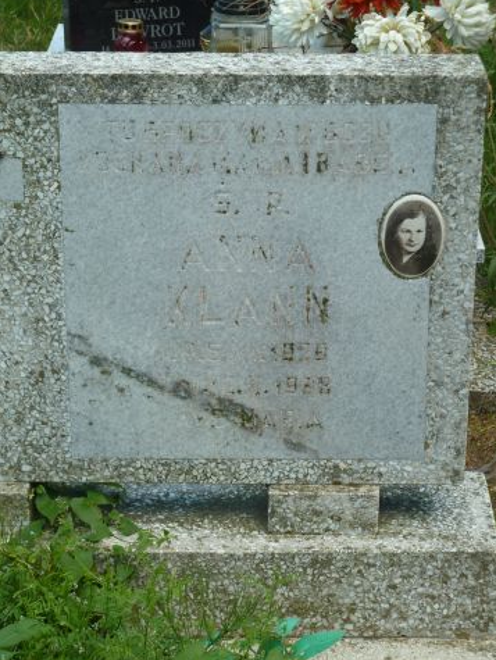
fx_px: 2003
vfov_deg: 18.7
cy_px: 329
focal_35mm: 105
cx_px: 249
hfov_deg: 14.1
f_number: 4.3
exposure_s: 1/100
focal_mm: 17
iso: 80
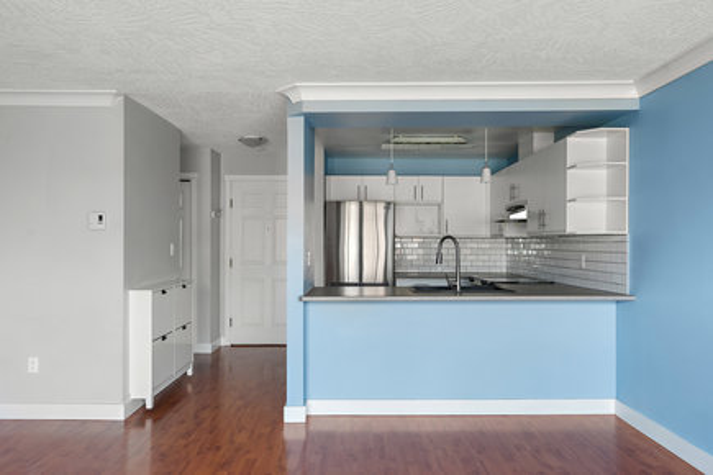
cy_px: 238
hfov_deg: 73.7
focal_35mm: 24
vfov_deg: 53.1
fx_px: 475
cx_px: 356
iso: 320
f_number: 7.1
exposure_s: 1/10
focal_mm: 24
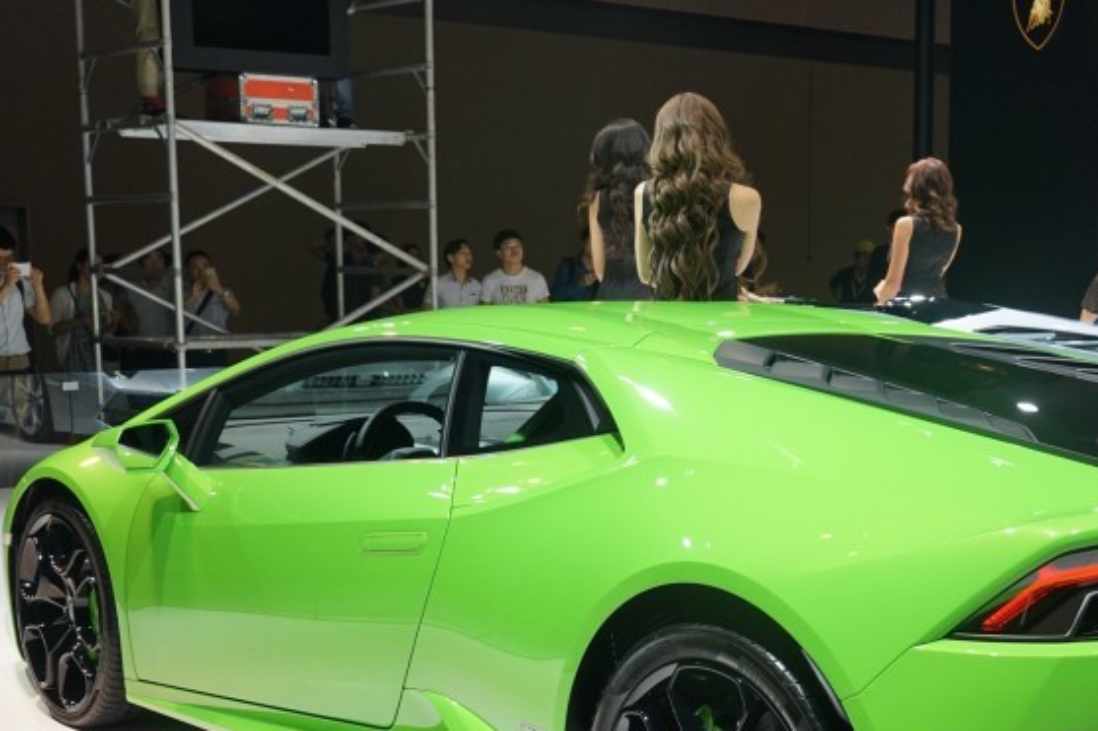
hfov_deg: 34.2
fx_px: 1768
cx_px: 718
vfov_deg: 23.1
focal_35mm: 58
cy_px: 551
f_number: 8
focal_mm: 34
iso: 400
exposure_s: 1/60
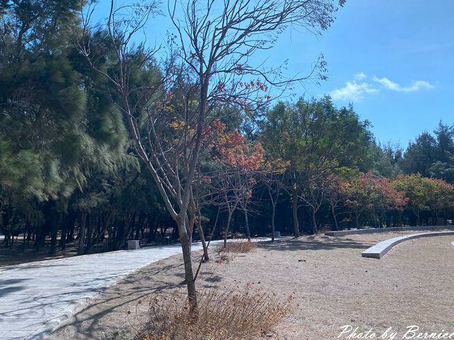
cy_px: 148
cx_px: 196
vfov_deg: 45.3
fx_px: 407
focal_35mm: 31
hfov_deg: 58.1
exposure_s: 1/4274
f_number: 1.8
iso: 32
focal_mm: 4.25
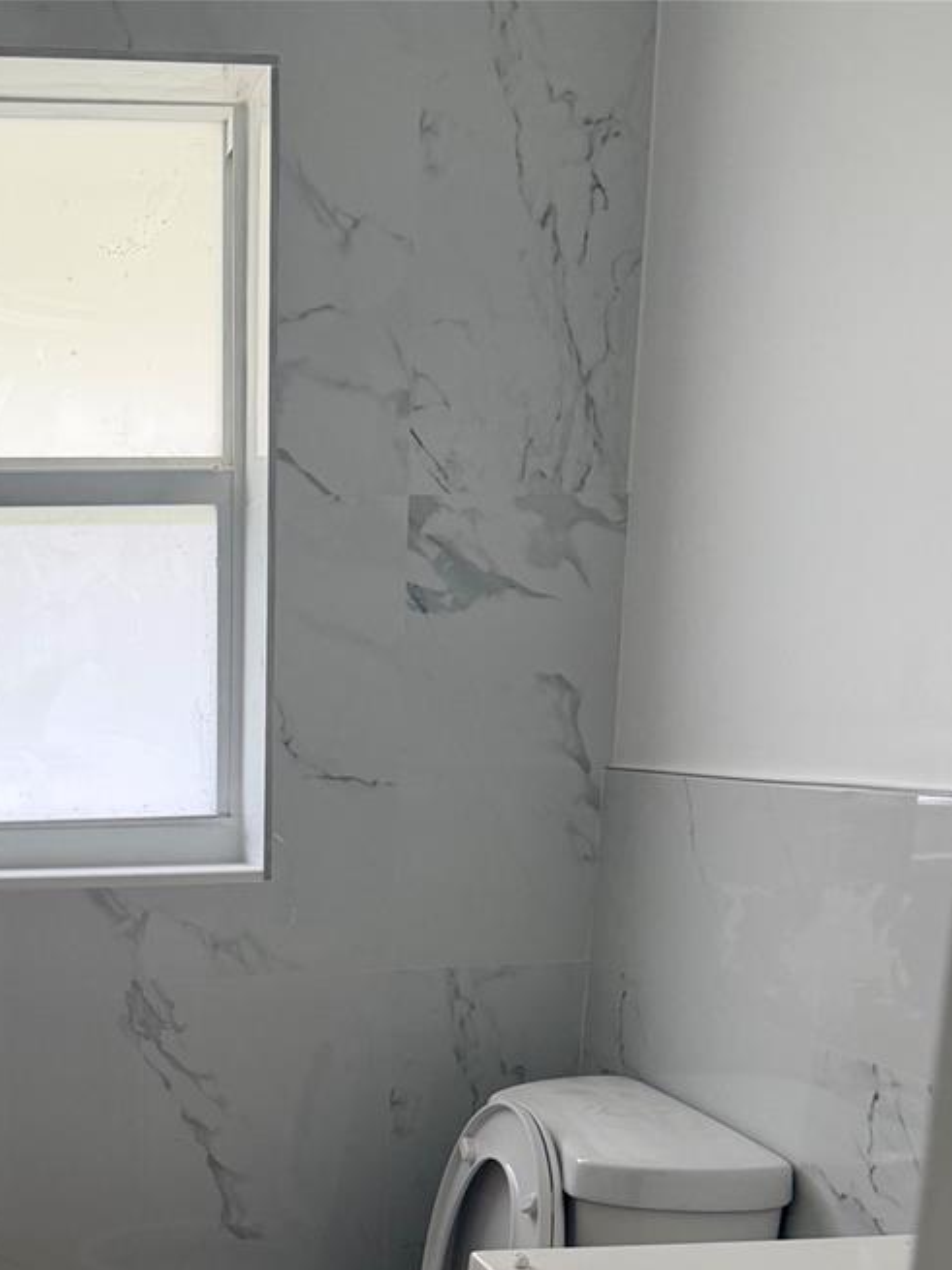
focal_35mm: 44
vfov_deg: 39.6
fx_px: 1614
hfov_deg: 31.5
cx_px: 116
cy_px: 1161
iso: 200
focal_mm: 6.76
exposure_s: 1/63
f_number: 1.78
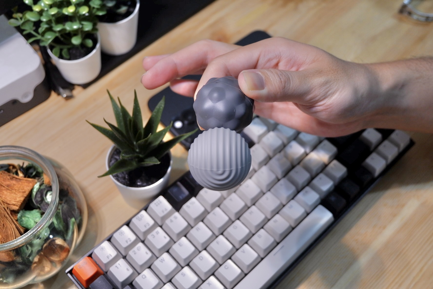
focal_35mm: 42
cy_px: 144
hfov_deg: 46.4
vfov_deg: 31.9
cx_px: 216
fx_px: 505
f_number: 4.5
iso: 640
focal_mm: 28.2
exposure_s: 1/60
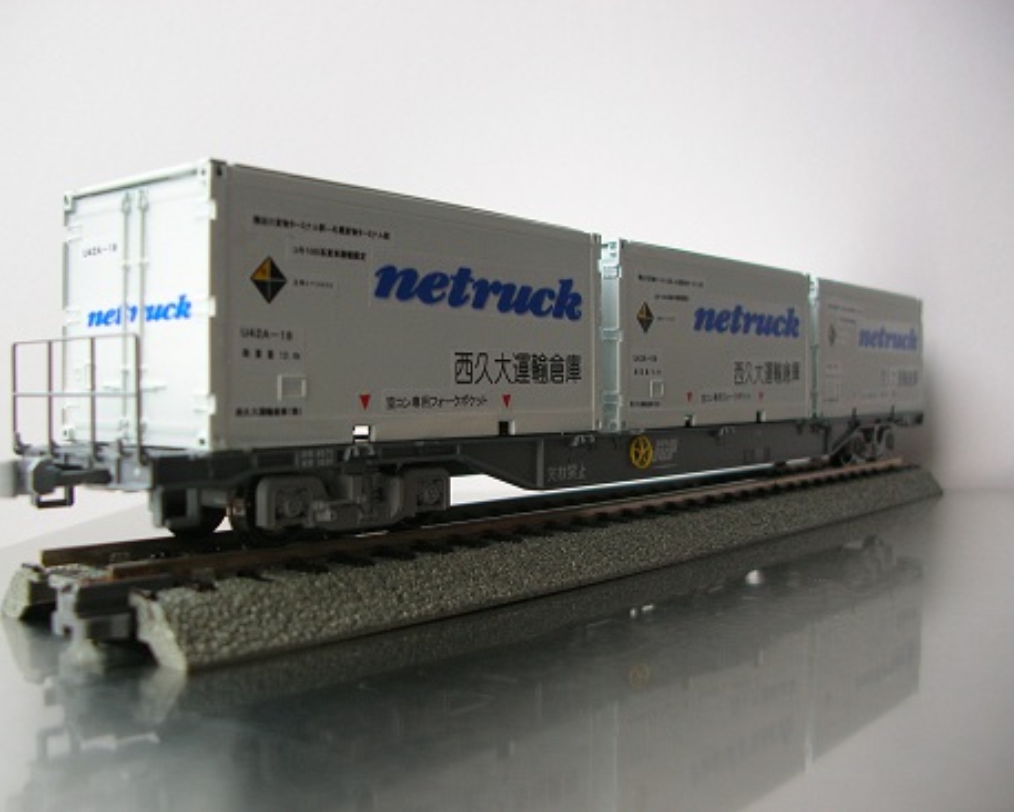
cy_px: 403
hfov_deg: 49.0
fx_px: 1111
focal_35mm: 37
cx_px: 469
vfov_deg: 40.2
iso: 50
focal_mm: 5.8
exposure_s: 1/24.8
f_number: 2.8
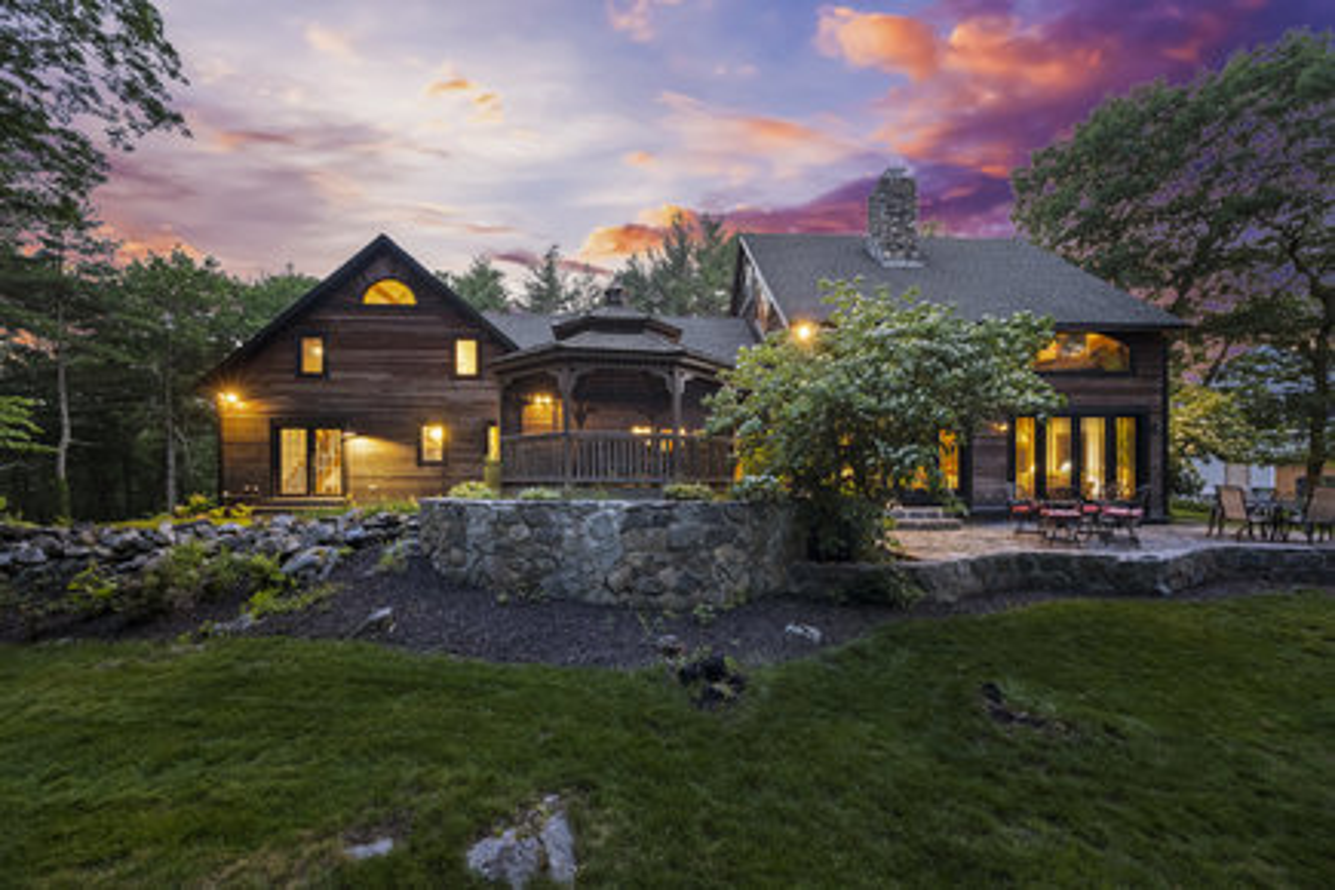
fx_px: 482
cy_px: 445
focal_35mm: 13
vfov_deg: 85.4
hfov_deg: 108.3
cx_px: 668
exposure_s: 1
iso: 800
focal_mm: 8.7
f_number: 5.6
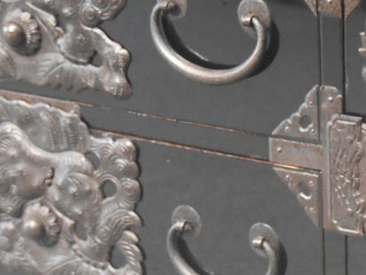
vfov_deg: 10.4
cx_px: 387
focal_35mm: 143
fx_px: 1513
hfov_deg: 13.5
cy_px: 208
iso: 5600
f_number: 4.2
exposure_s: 1/60
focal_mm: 38
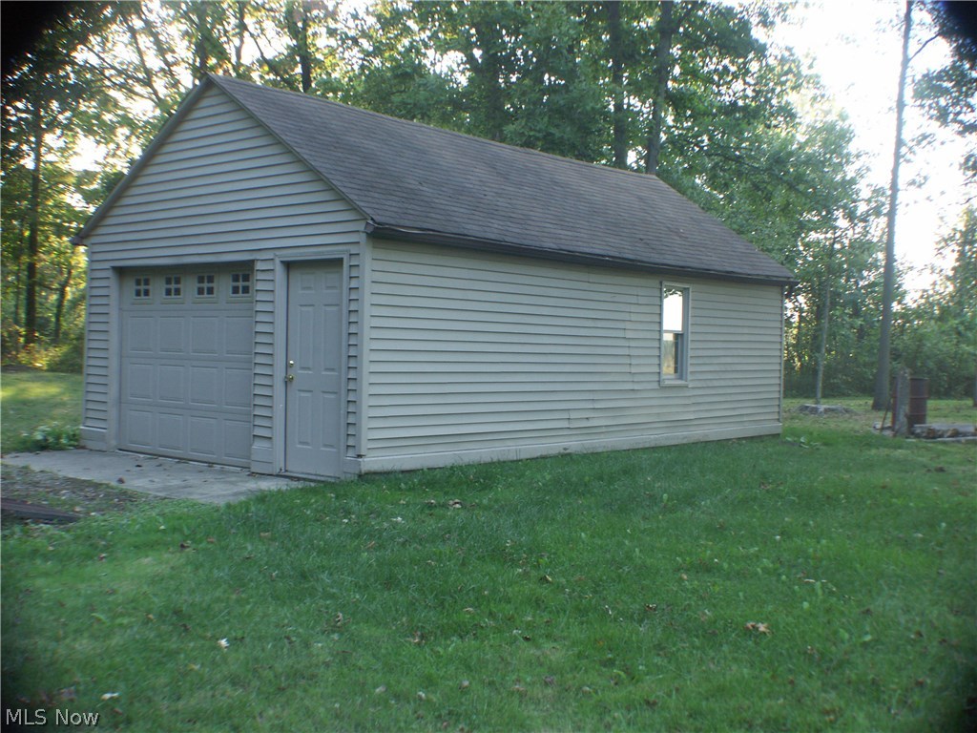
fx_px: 1355
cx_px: 488
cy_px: 366
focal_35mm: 48
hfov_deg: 39.7
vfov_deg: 30.3
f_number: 2.8
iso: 125
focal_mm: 12.41
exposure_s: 1/50
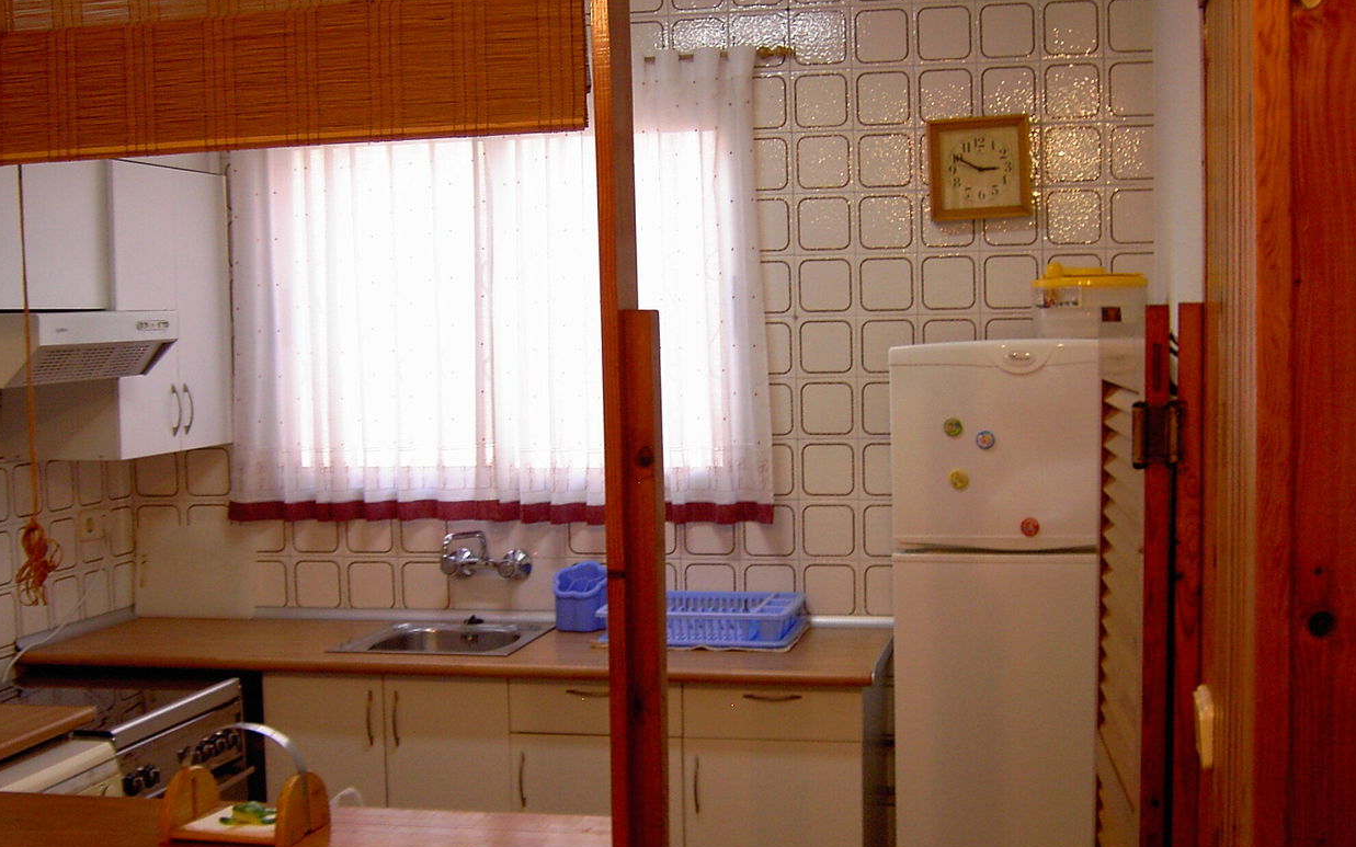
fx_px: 1774
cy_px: 546
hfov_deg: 41.8
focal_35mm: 48
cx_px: 696
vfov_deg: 26.8
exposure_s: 1/20
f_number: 2.8
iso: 200
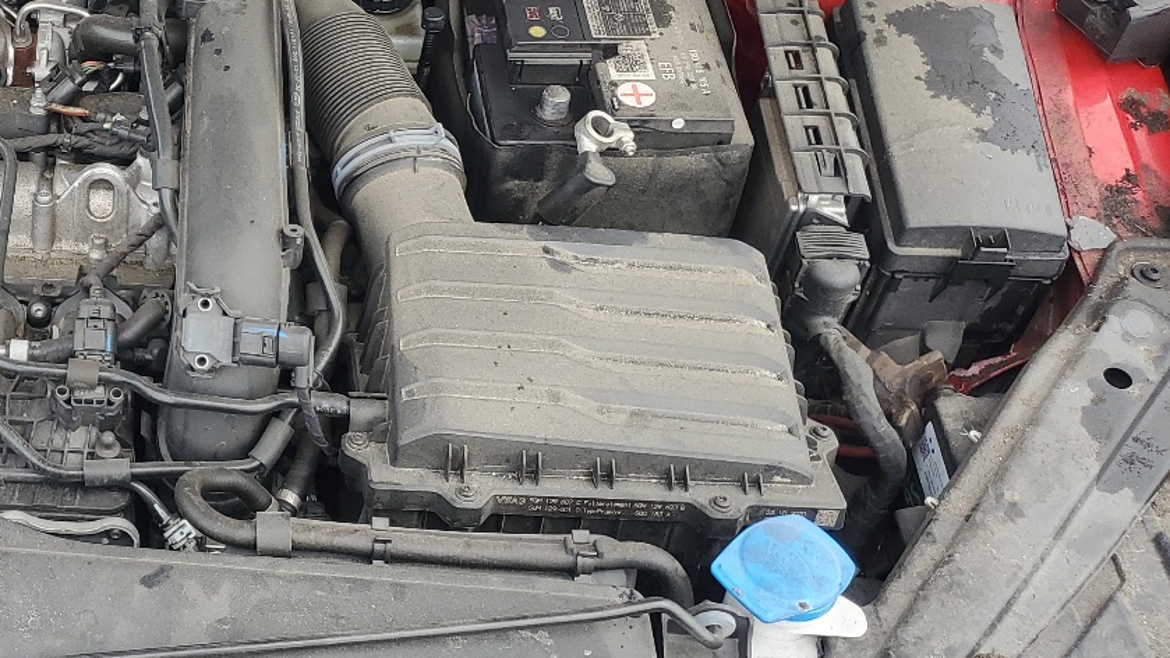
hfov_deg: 35.6
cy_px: 138
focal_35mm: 54
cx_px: 64
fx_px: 1675
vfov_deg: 22.0
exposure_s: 1/476
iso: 50
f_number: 1.5
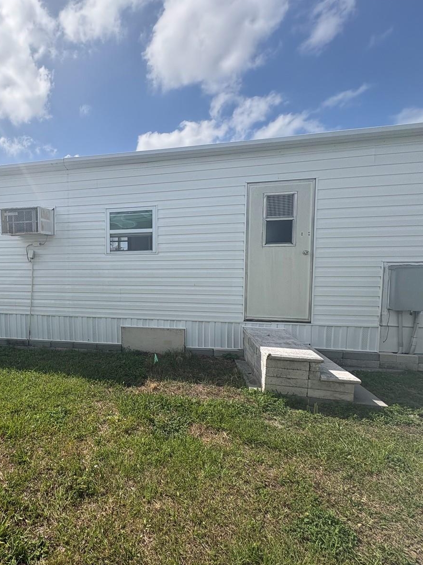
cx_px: 101
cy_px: 280
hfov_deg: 64.2
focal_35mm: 19
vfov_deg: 84.7
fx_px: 310
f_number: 2.2
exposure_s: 1/2028
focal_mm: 2.22
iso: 40
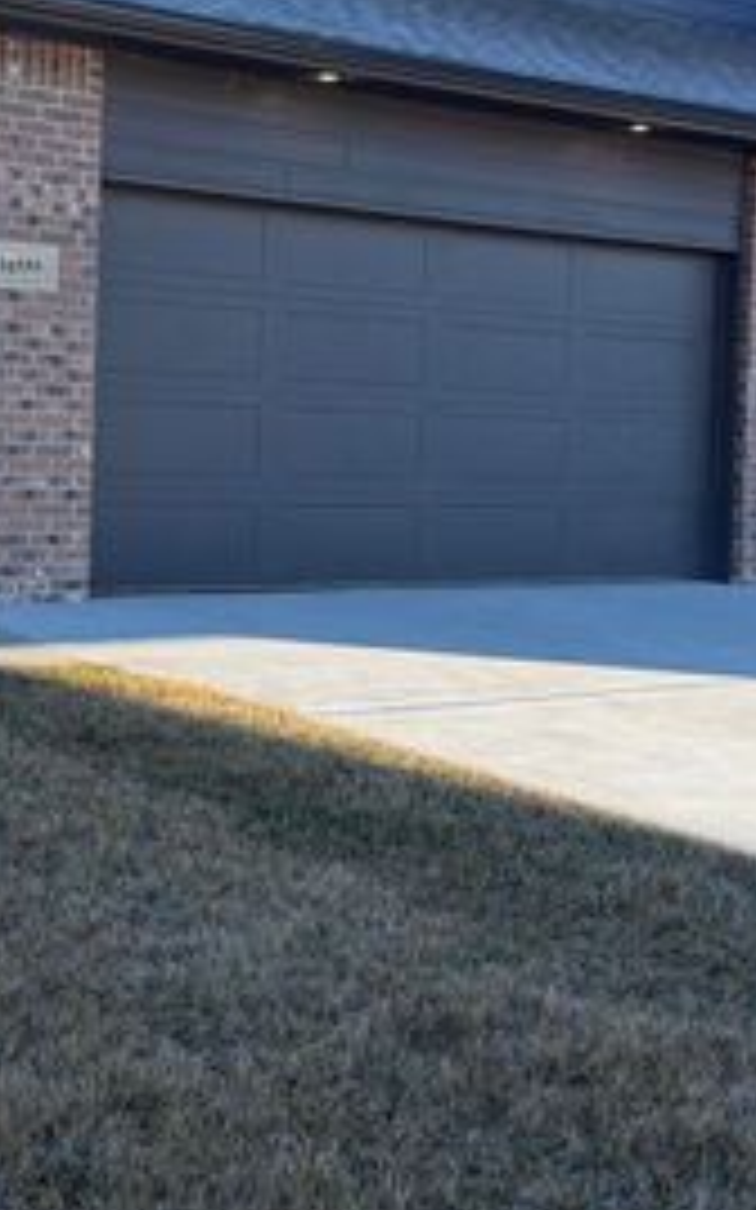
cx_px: 270
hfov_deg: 20.6
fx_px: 2078
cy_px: 479
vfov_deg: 32.4
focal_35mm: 63
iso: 80
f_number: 1.78
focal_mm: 6.76
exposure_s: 1/1493
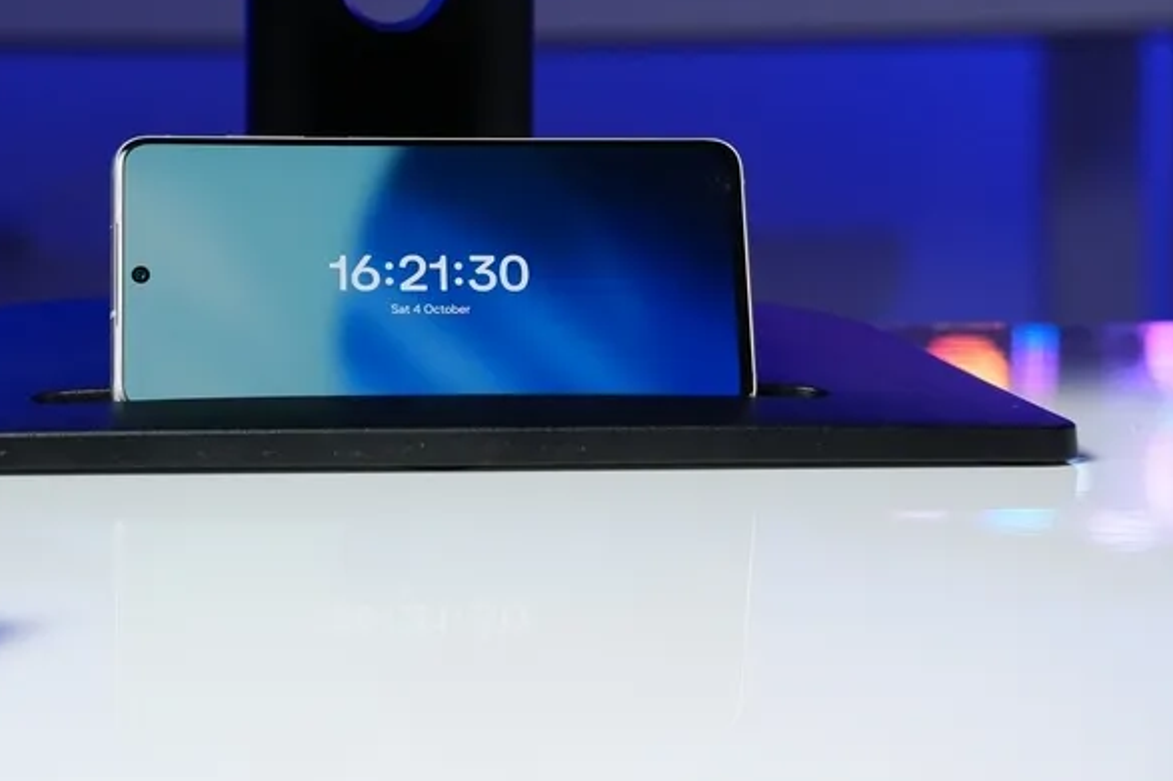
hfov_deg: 17.7
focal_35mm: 115
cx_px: 382
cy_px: 274
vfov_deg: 11.9
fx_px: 3746
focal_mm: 50
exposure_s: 1/60
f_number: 4.5
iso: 1250
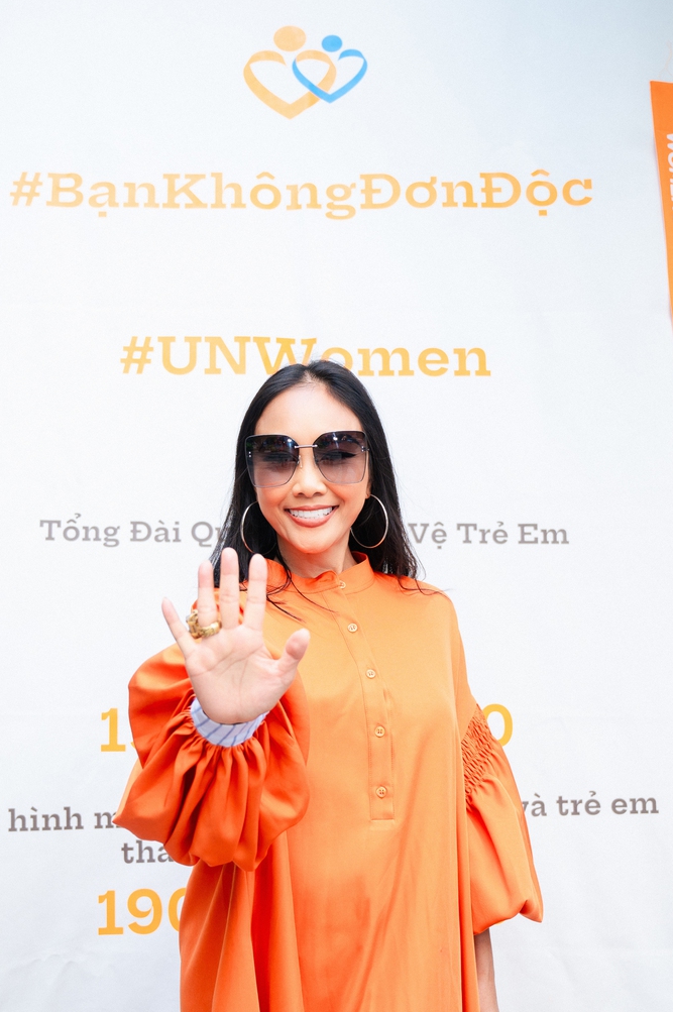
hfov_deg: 27.5
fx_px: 1376
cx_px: 315
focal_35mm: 49
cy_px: 577
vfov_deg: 40.3
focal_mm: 38
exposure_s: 1/200
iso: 160
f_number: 4
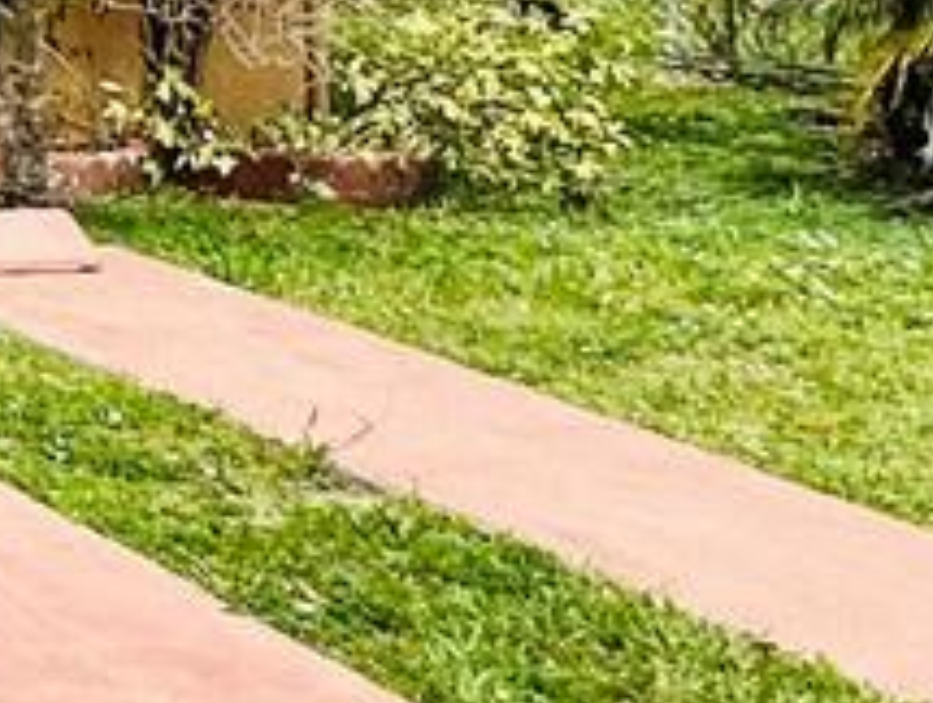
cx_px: -1523
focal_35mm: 104
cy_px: -434
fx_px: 2808
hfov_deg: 12.7
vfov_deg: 13.3
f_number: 2.2
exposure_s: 1/1195
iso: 40
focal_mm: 2.22
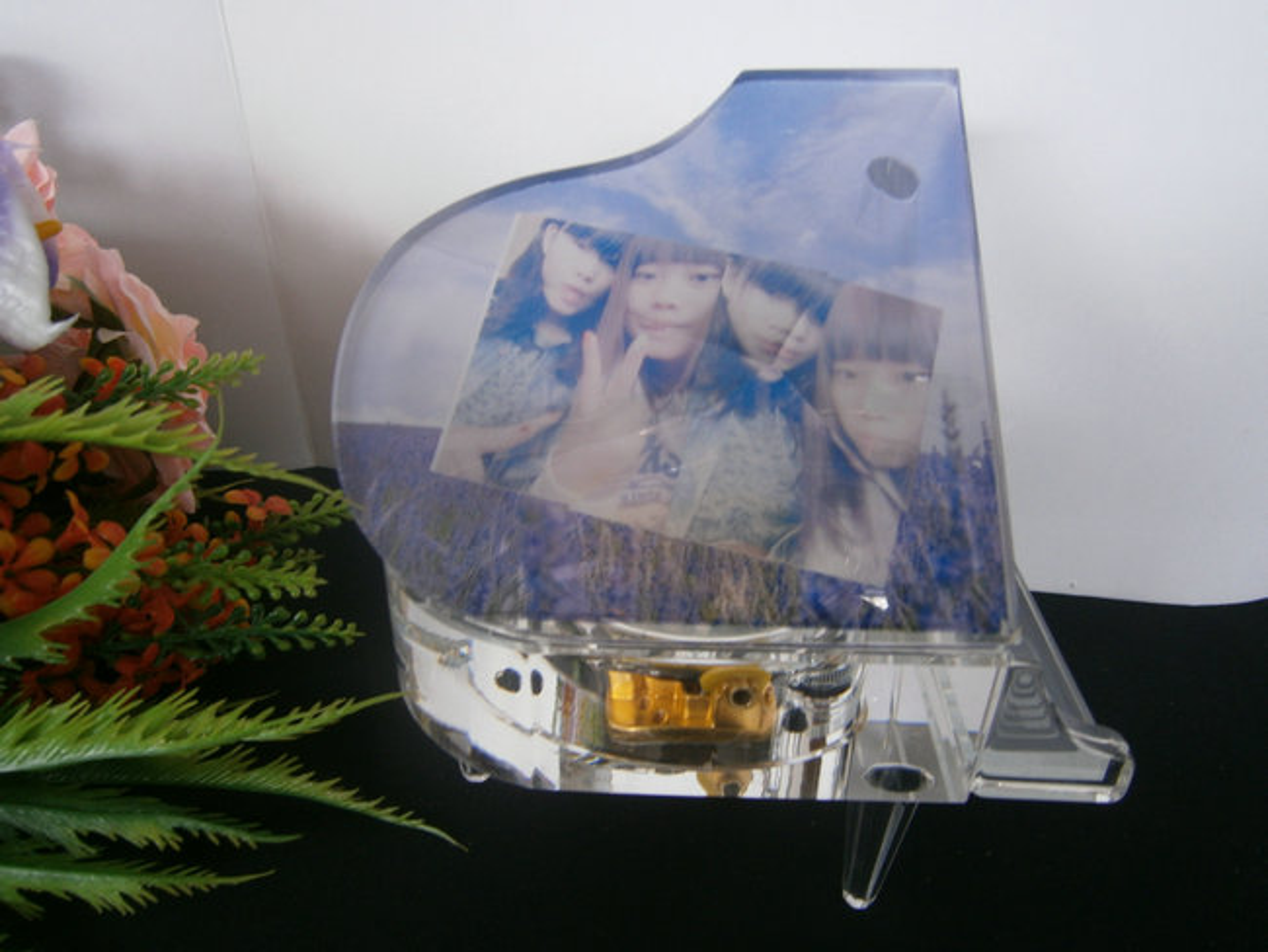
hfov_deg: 67.3
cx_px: 634
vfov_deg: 53.1
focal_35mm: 26
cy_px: 476
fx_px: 953
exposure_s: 1/30
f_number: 2.8
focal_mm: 4.7
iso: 100
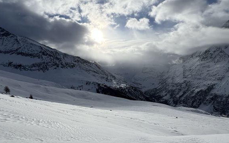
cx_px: 118
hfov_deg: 74.8
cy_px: 72
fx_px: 150
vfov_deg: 51.1
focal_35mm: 24
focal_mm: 1.57
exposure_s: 1/6944
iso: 25
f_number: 1.8
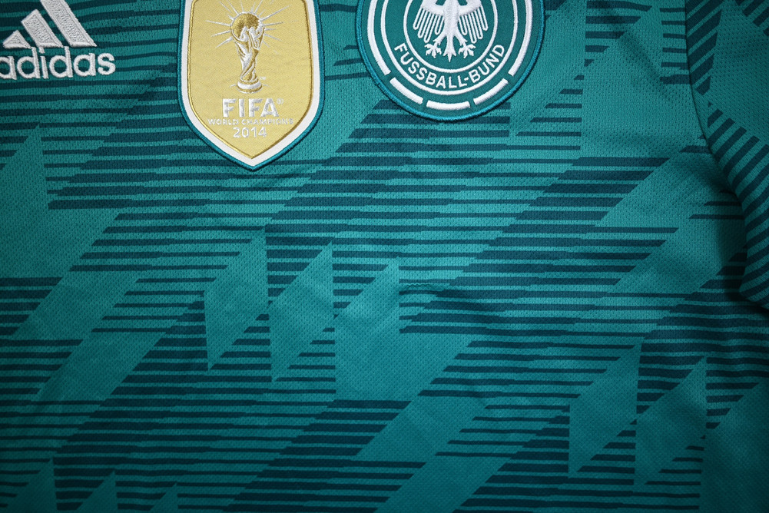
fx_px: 513
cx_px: 384
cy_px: 256
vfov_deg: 53.2
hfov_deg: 73.7
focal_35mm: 24
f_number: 4
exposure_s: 1/125
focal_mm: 24
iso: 200
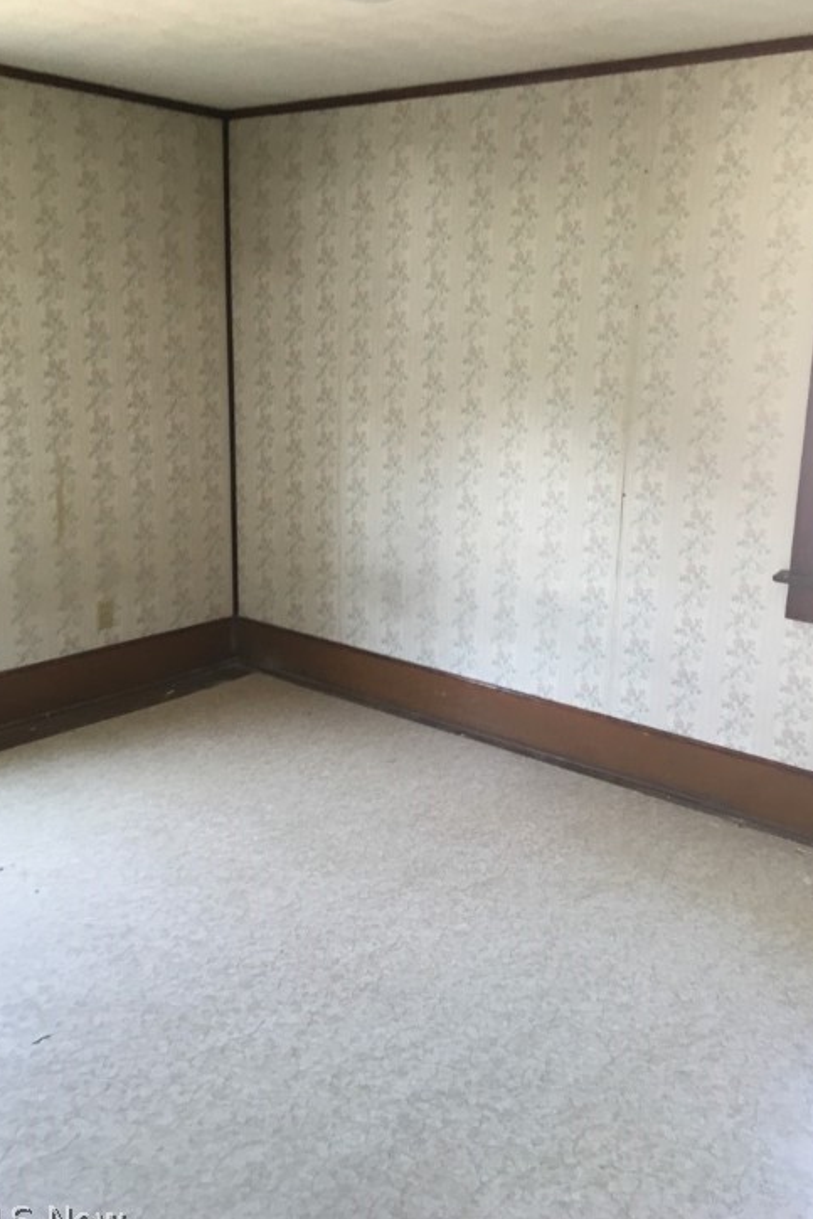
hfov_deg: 41.1
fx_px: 1083
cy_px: 601
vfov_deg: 58.7
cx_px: 434
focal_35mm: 32
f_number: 2.2
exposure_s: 1/30
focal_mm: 4.15
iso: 80
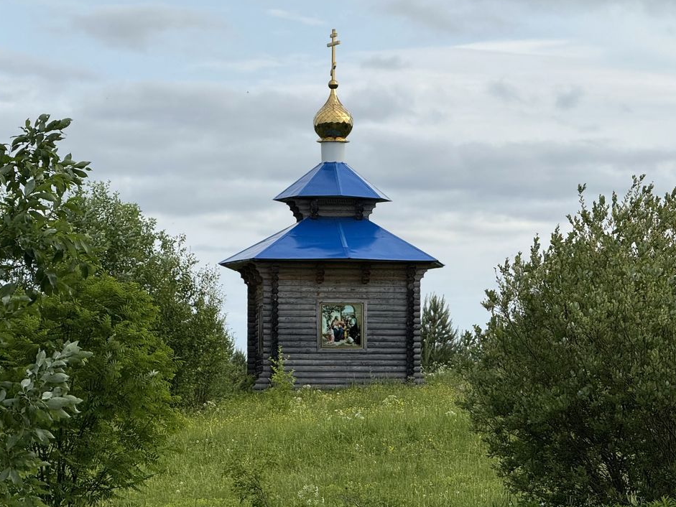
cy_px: 190
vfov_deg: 9.7
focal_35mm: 153
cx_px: 376
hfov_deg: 12.9
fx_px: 2988
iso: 50
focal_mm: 15.66
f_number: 2.8
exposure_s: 1/1650
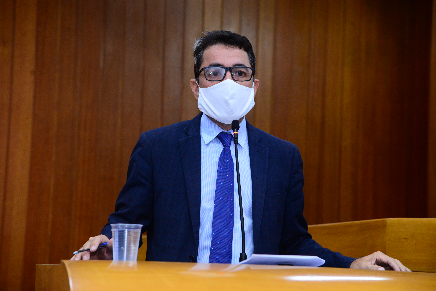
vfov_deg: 14.0
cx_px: 218
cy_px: 146
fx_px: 1187
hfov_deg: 20.8
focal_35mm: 98
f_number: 5
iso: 2500
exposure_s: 1/80
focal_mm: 98
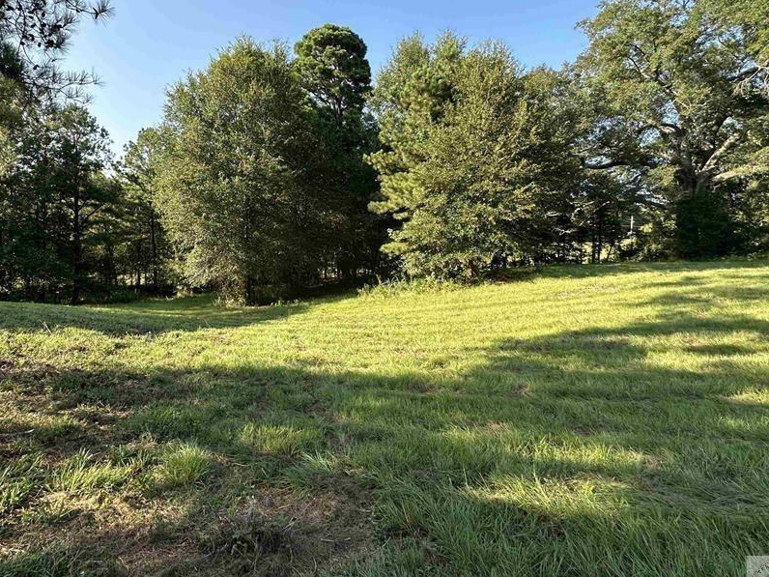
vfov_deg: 71.0
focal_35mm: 18
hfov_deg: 86.8
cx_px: 311
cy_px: 238
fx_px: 400
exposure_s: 1/824
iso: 40
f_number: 2.2
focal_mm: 2.22
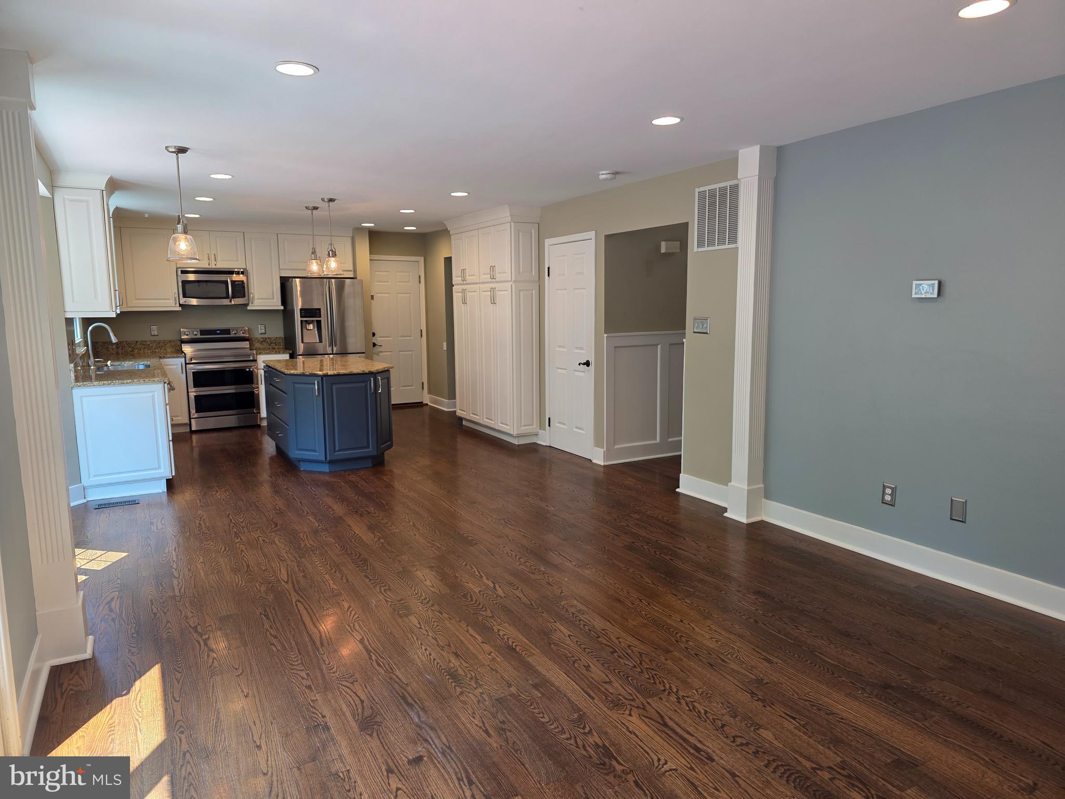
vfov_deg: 58.9
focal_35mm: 23
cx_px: 532
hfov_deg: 73.9
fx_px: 708
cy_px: 400
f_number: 1.7
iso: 80
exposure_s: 1/120
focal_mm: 6.3
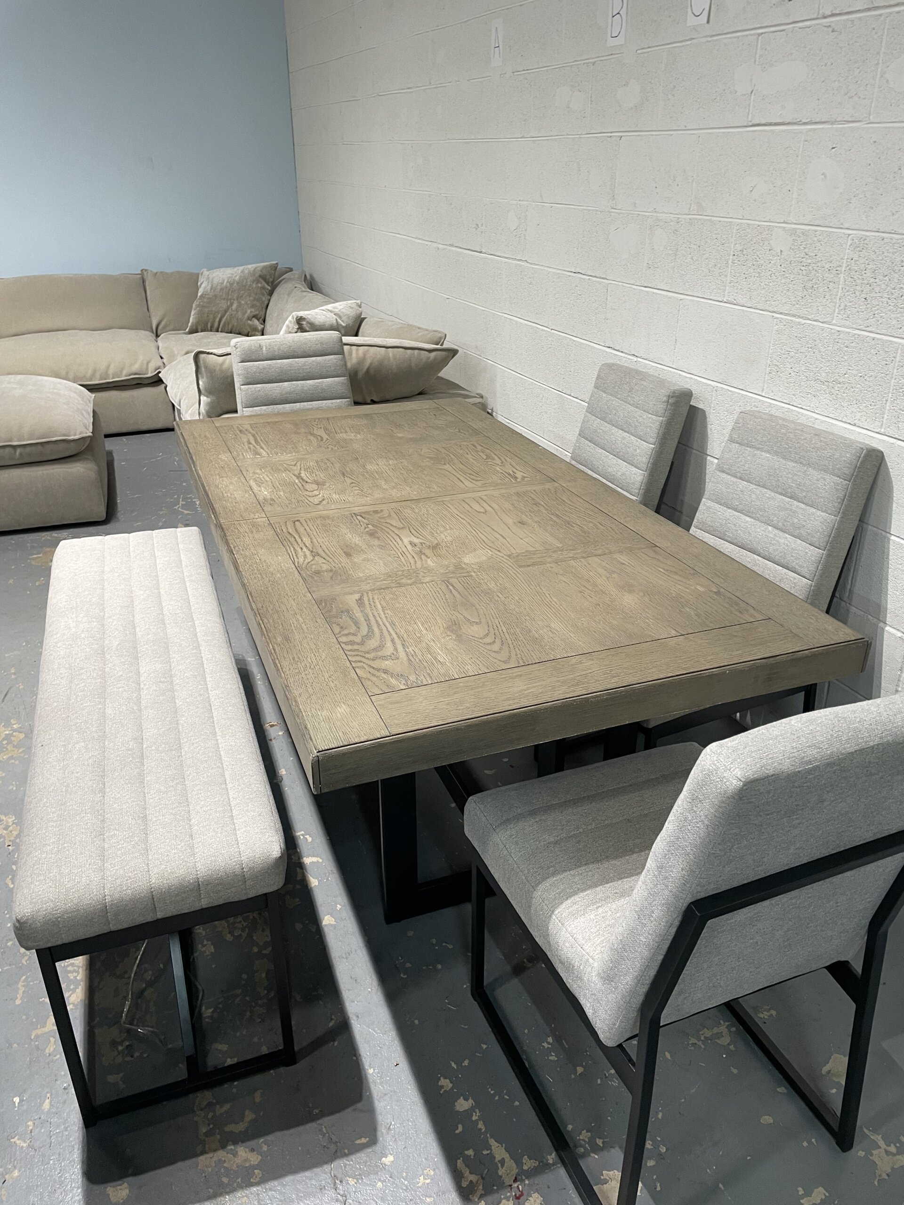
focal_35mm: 26
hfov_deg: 53.1
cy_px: 602
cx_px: 452
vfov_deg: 67.3
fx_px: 905
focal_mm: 4.2
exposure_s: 1/60
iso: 100
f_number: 1.6
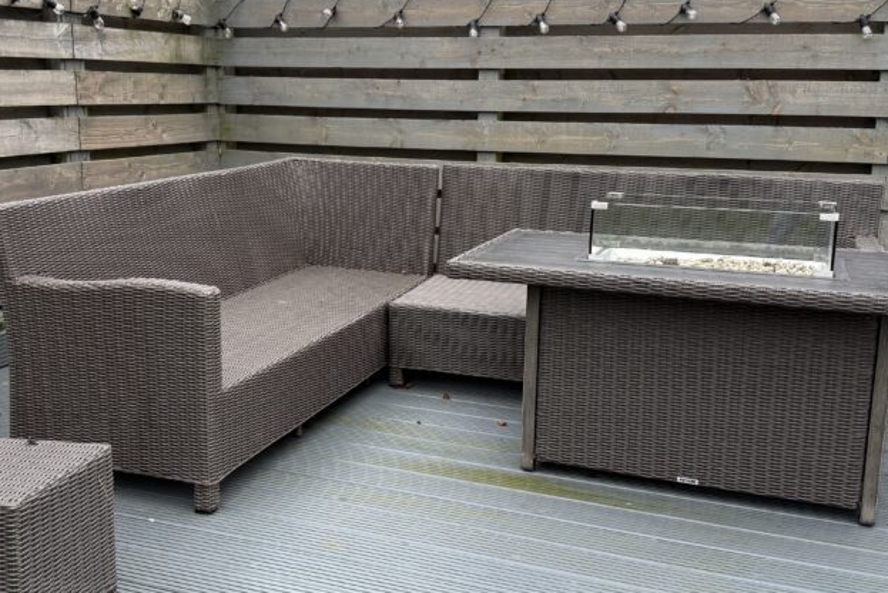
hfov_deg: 47.2
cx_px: 373
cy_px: 277
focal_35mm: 41
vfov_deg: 32.7
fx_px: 1012
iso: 100
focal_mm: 6.76
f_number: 1.78
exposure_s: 1/805
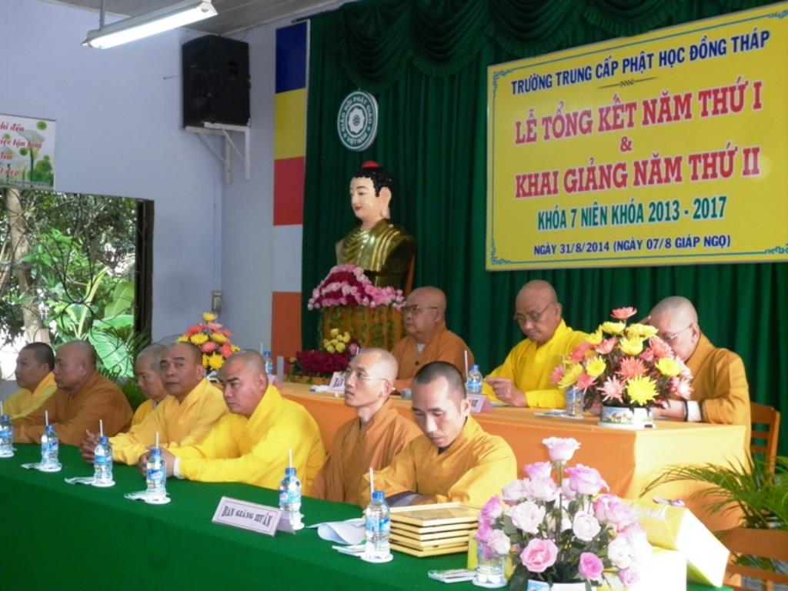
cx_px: 394
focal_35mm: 50
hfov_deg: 38.2
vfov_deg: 29.1
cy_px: 296
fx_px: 1138
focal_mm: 9
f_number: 3.8
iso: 250
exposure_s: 1/50
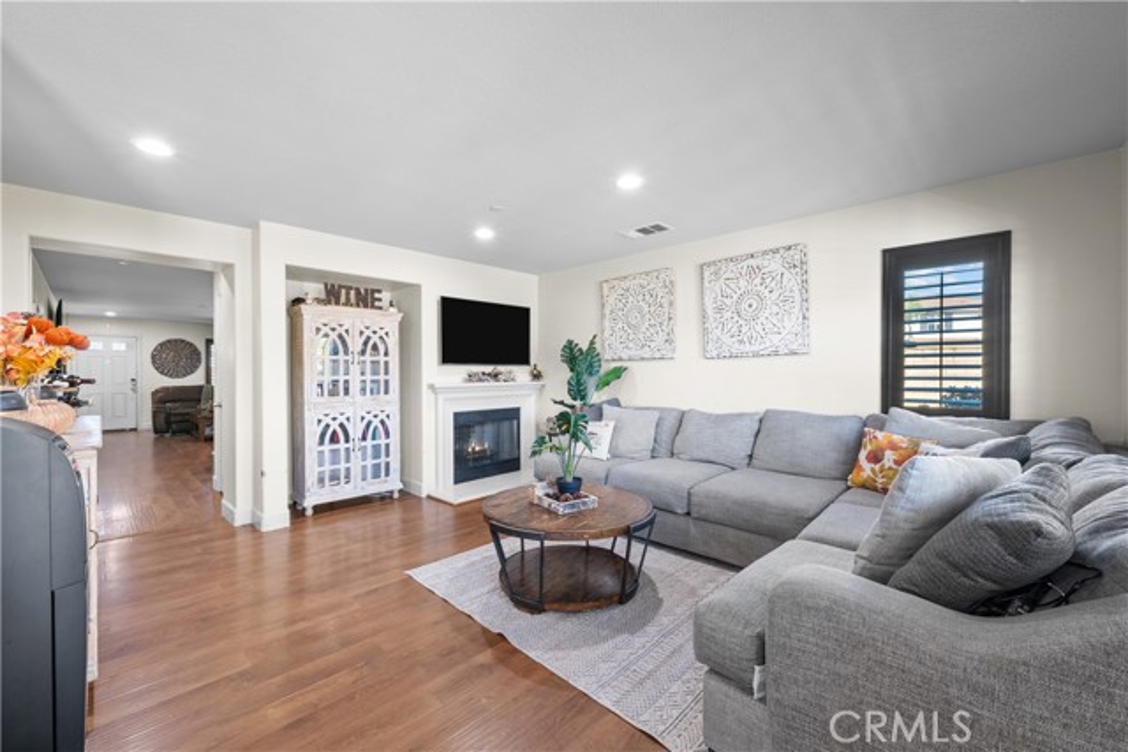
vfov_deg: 81.2
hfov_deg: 104.2
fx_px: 439
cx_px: 564
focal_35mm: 14
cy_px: 376
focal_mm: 14
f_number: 9
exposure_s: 2
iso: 200
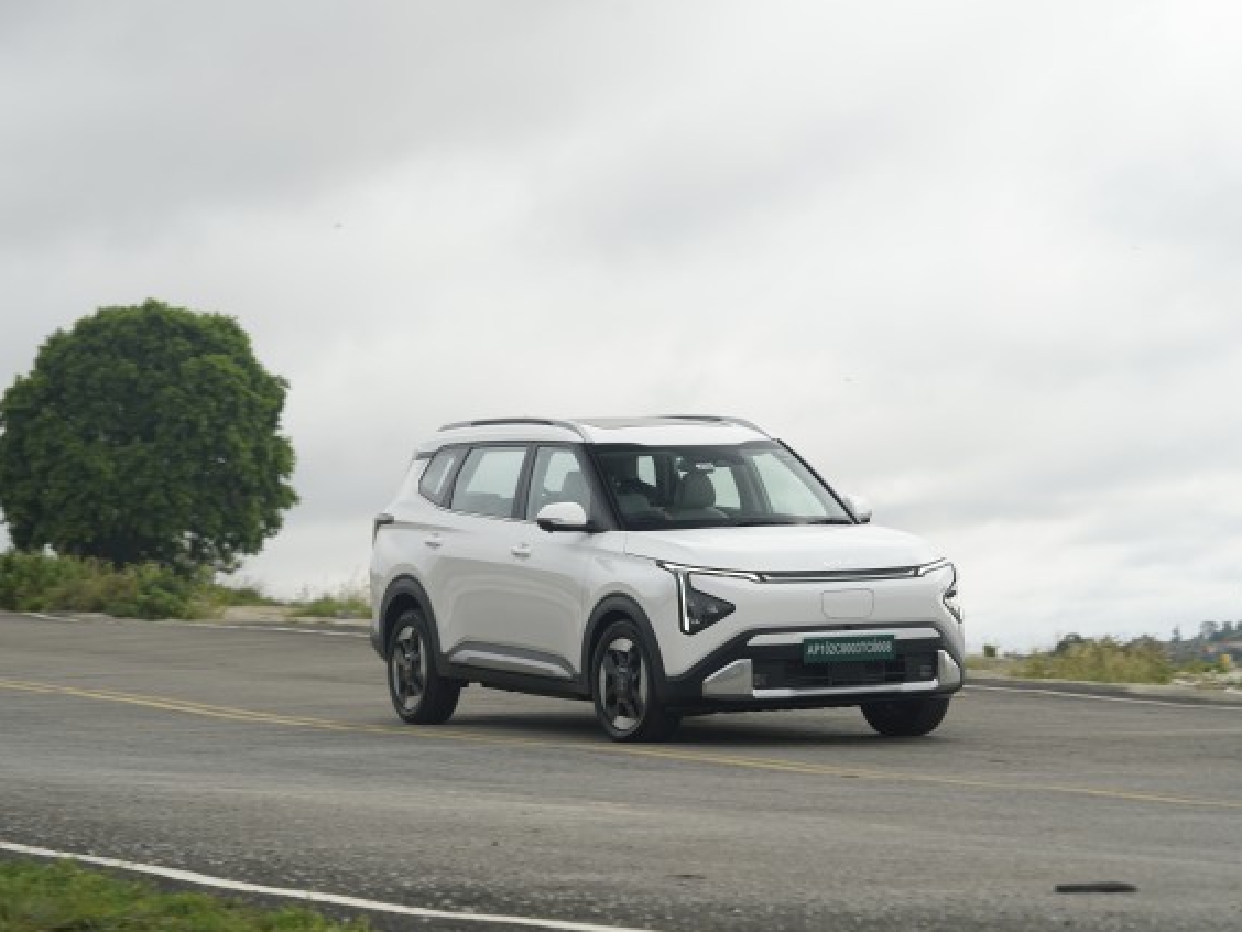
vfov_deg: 12.5
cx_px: 630
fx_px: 4270
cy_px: 468
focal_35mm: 119
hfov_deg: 16.6
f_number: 5.6
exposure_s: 1/160
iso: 100
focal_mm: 109
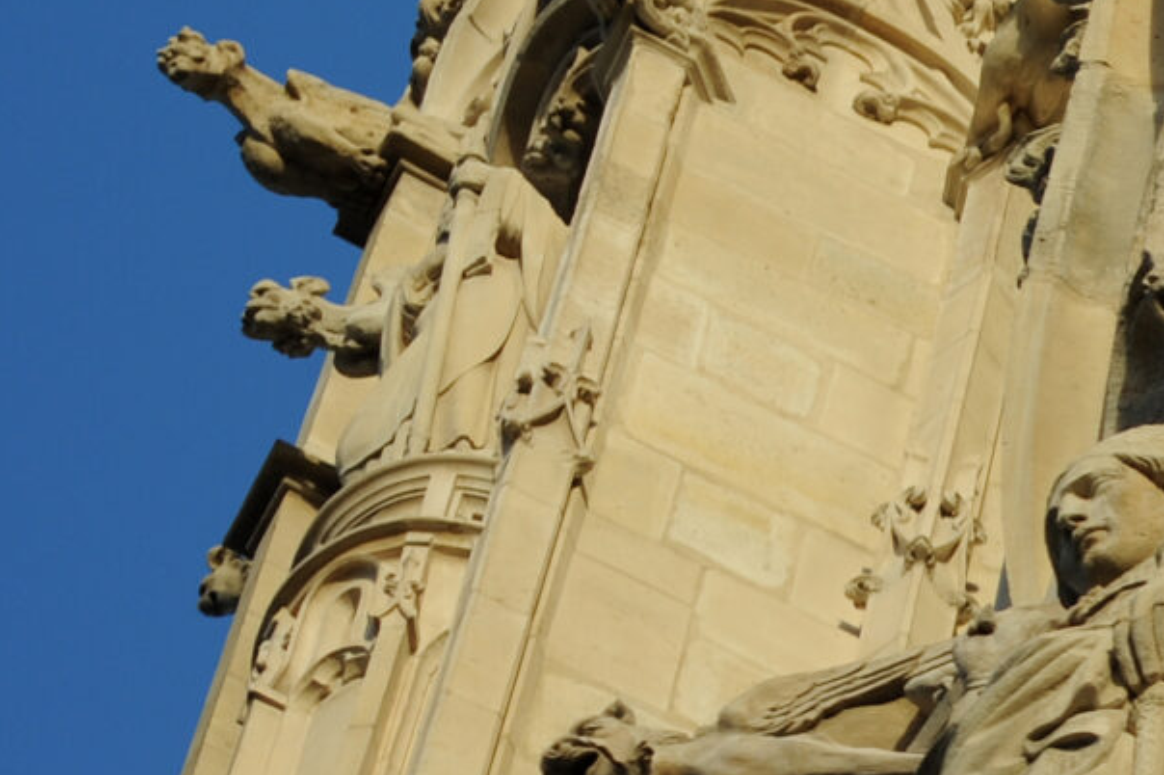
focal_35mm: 431
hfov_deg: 4.7
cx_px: 2232
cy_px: -283
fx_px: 13927
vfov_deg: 3.2
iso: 200
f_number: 6.3
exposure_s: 1/400
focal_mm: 105
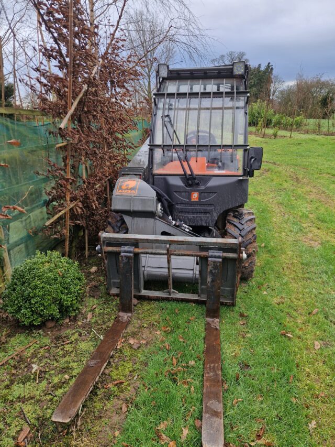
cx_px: 168
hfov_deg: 58.9
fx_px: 297
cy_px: 224
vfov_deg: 73.9
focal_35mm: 23
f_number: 1.8
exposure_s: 1/180
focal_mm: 5.4
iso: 50
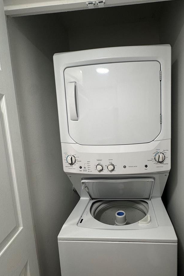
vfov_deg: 86.9
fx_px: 146
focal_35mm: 19
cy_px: 141
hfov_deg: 63.4
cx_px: 118
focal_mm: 2.22
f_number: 2.2
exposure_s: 1/120
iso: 160
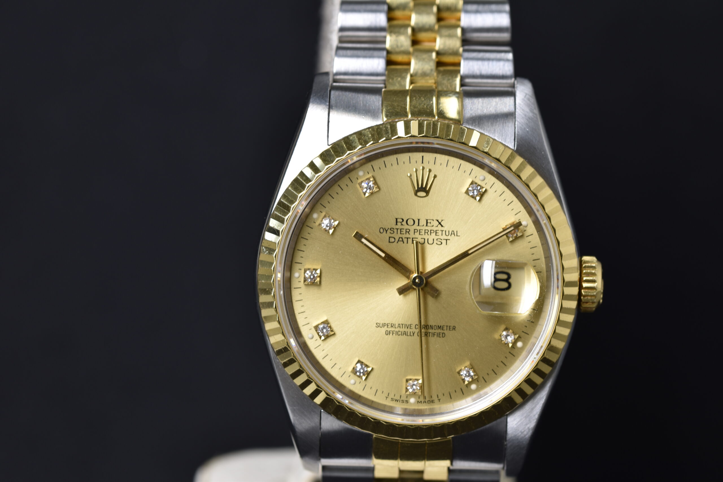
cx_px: 362
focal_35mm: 135
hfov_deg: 15.2
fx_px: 2711
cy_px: 241
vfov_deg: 10.2
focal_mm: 90
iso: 100
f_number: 8
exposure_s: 1/25
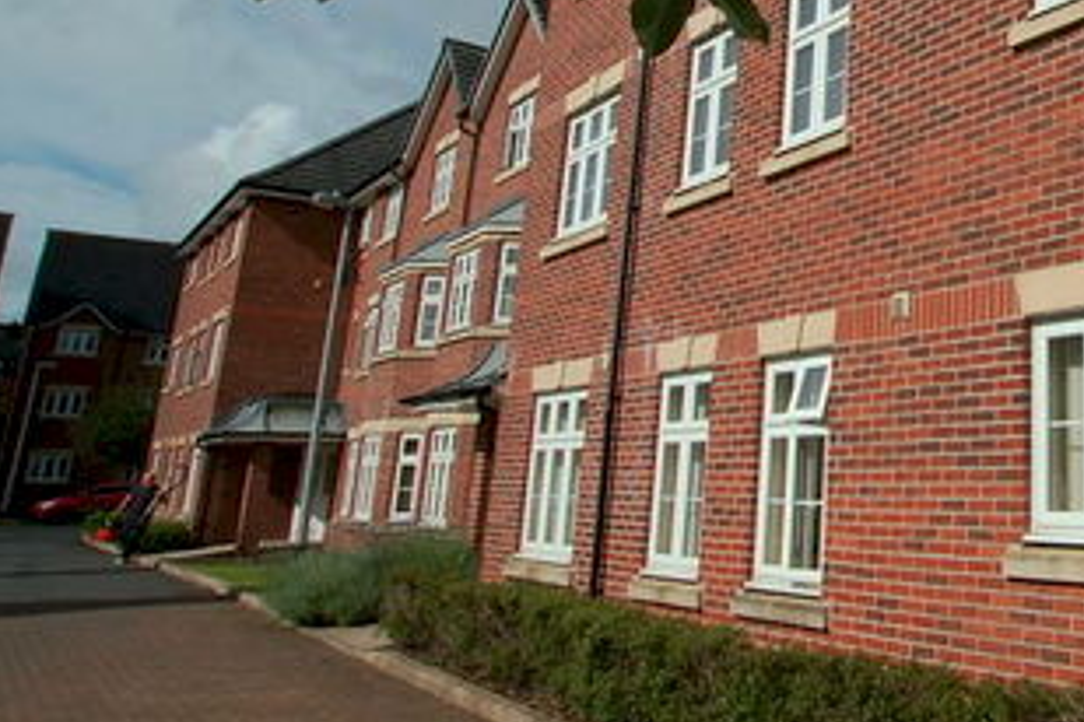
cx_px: 1102
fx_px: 1024
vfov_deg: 37.7
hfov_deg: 46.1
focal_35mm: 34
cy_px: 165
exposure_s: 1/400
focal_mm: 10
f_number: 10
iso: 200
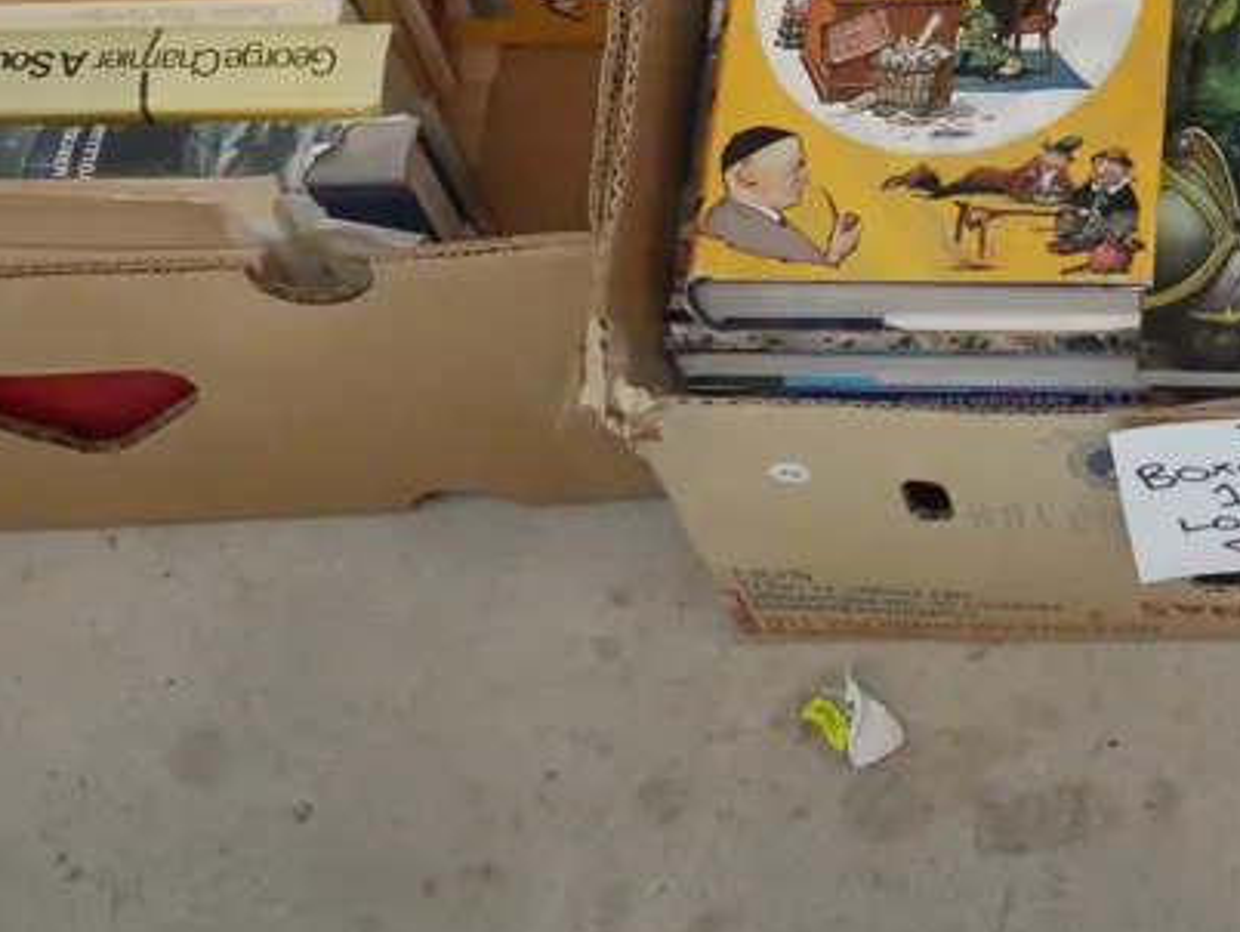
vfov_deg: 13.6
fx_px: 3835
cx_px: 1255
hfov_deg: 17.9
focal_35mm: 107
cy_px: -39
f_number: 4.6
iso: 2500
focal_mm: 21
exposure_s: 1/60
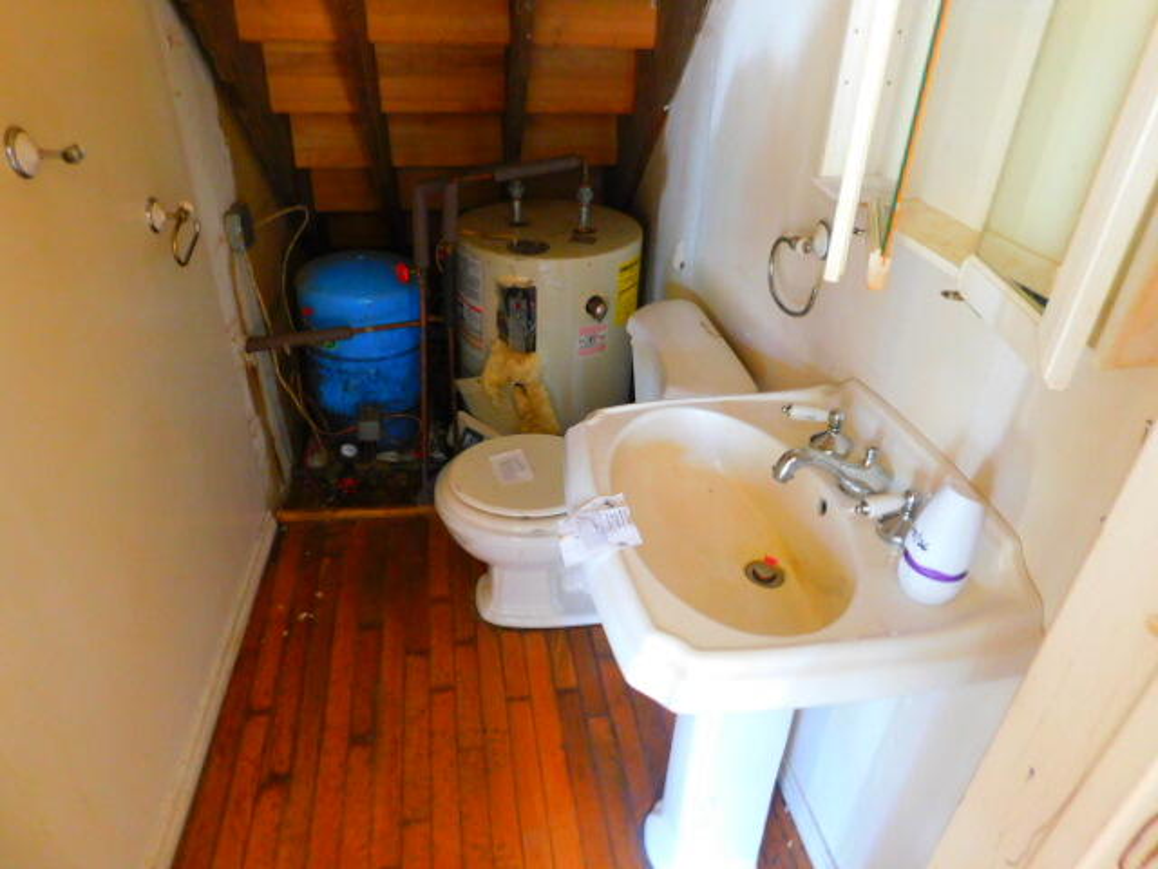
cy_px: 434
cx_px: 579
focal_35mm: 23
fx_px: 769
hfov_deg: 73.9
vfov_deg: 58.9
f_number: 3
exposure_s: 1/8
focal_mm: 4
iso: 400
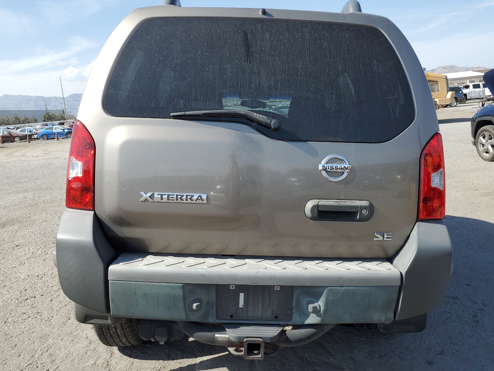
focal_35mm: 29
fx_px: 414
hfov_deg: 61.6
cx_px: 259
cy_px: 185
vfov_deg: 48.2
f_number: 1.5
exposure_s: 1/2500
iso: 50
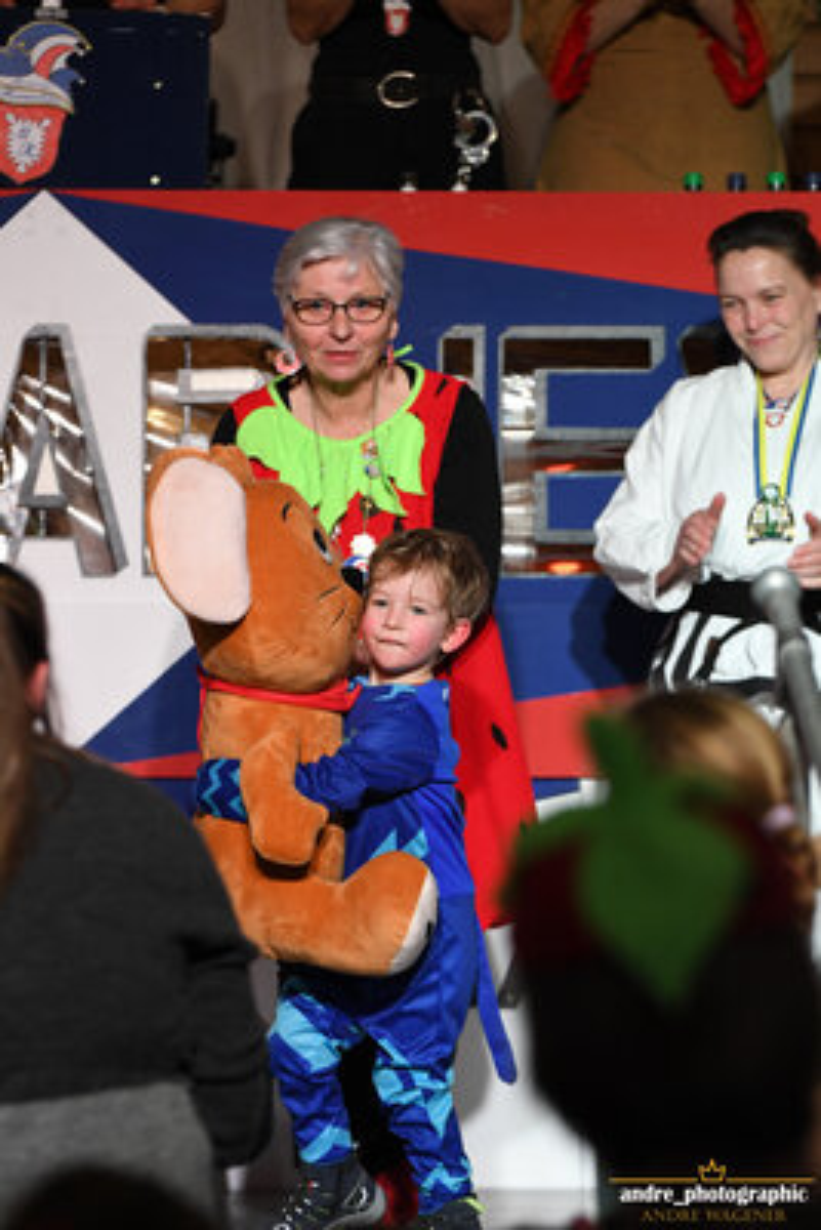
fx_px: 5639
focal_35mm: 165
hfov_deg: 8.3
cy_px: 615
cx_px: 410
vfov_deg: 12.4
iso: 1600
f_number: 3.2
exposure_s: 1/500
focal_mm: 110
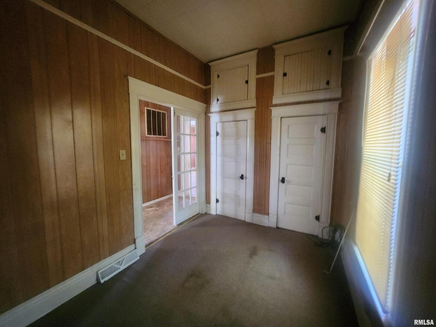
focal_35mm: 13
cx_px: 218
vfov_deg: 89.9
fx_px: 164
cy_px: 164
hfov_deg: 106.2
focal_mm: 1.74
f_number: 2.2
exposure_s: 1/24
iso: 640
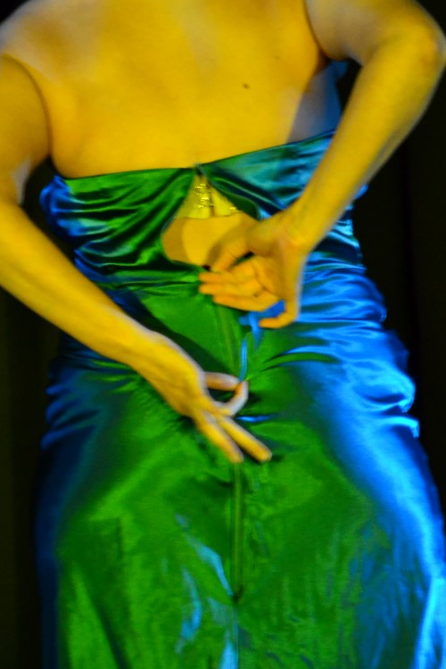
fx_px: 8139
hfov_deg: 3.1
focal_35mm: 438
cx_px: 129
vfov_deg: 4.7
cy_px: 326
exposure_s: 1/30
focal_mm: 190
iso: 3200
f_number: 5.6
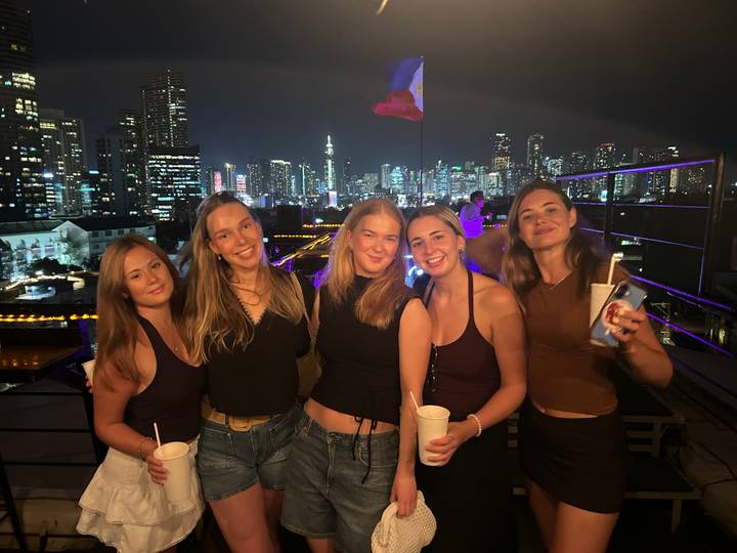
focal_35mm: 26
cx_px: 368
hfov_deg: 67.3
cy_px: 276
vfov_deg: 53.1
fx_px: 554
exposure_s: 1/24
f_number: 1.5
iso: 1000
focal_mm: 5.7
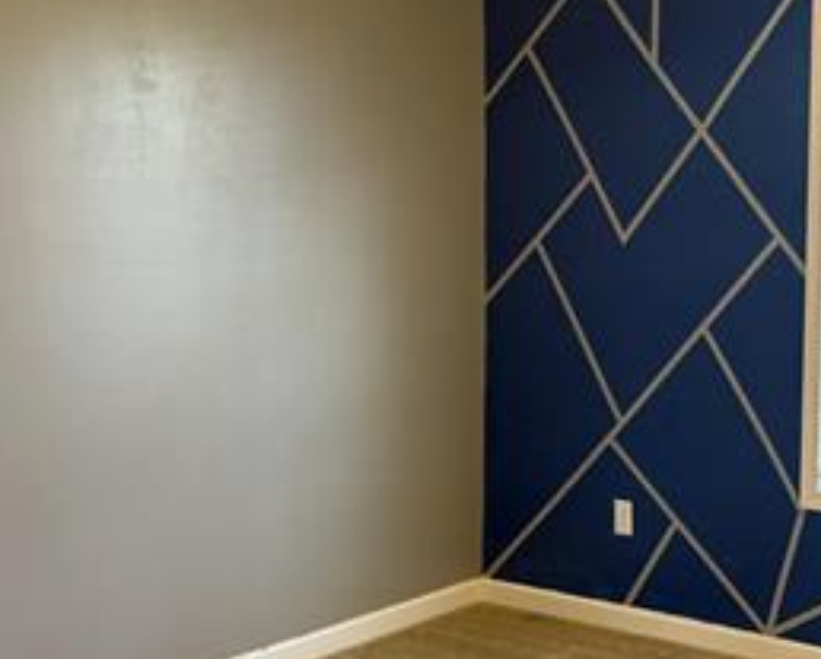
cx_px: 684
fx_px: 1411
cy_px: 331
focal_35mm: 58
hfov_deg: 31.4
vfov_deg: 26.3
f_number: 1.78
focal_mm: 6.76
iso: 320
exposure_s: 1/71
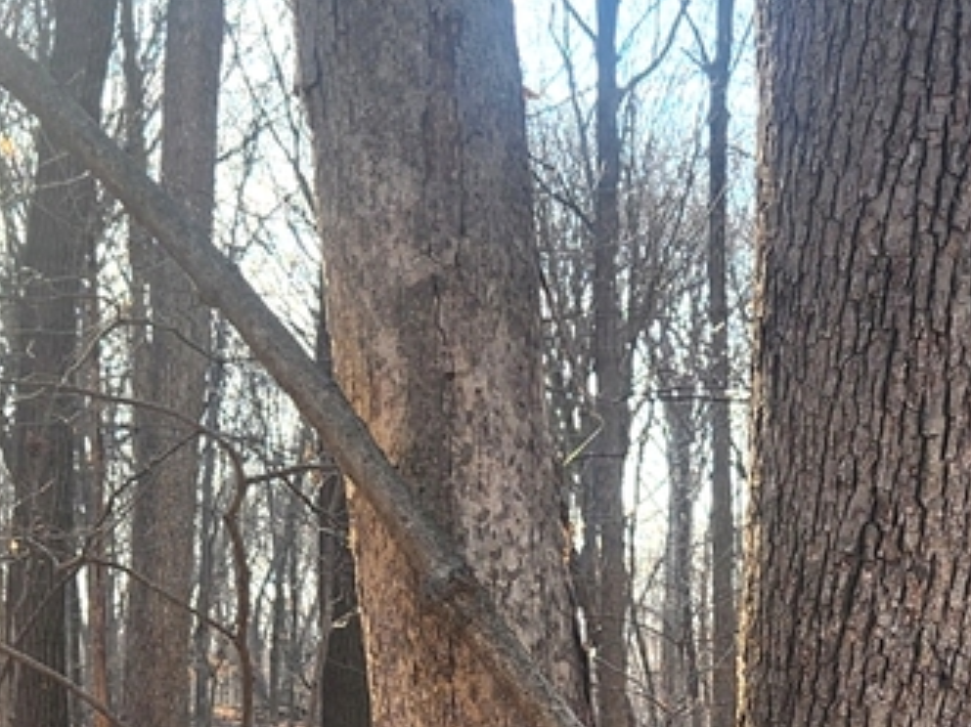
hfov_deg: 19.5
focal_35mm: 100
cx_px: 692
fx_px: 2804
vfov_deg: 14.2
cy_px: 944
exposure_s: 1/437
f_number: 1.8
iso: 20
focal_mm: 5.4
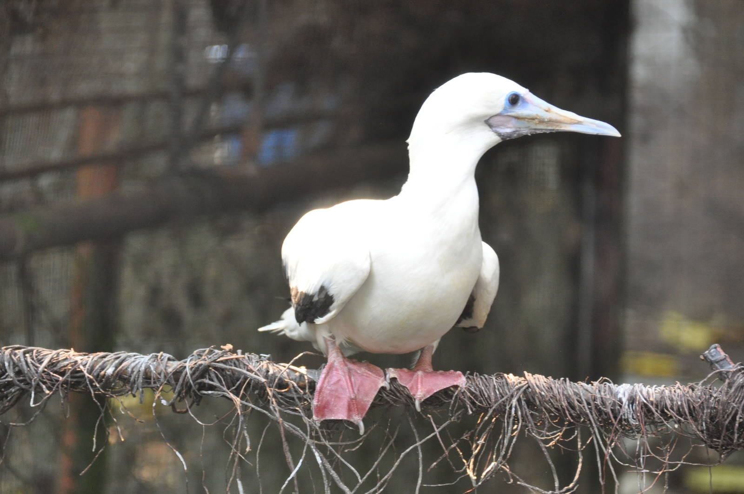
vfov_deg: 4.2
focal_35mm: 330
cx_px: 372
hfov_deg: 6.3
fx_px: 6812
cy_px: 247
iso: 1600
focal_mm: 220
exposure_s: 1/200
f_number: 7.1
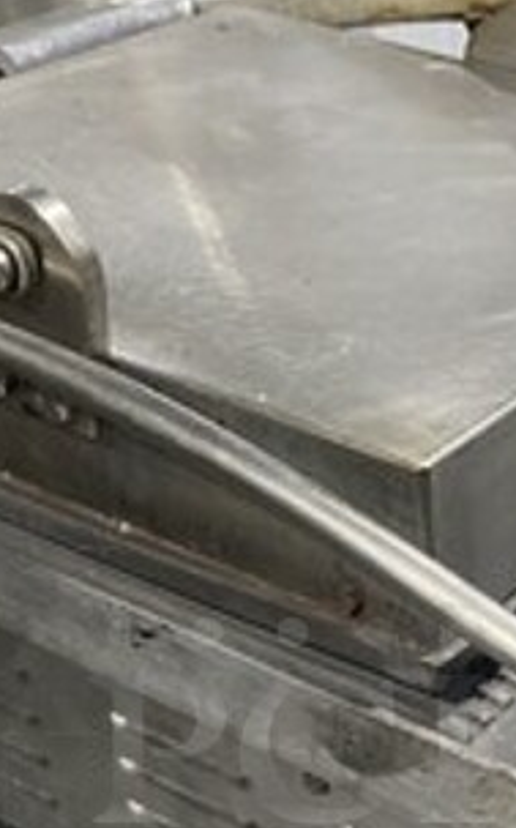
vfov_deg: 26.9
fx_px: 1667
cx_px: 292
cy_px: 745
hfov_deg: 17.6
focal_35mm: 74
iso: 250
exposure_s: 1/60
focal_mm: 4.25
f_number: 1.8
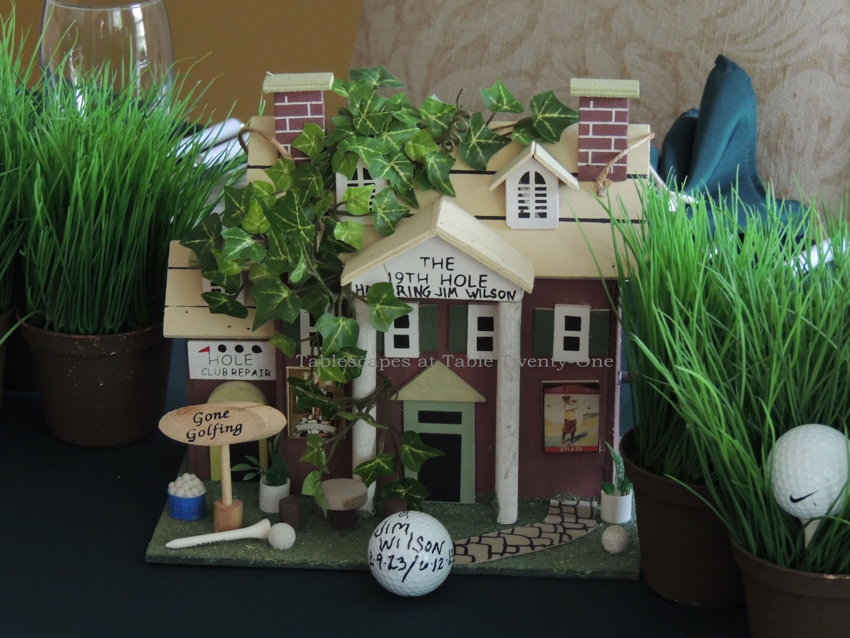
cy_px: 319
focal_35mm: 105
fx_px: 2578
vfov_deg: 14.1
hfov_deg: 18.7
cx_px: 425
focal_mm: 18.7
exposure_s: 1/20
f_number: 4.2
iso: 800
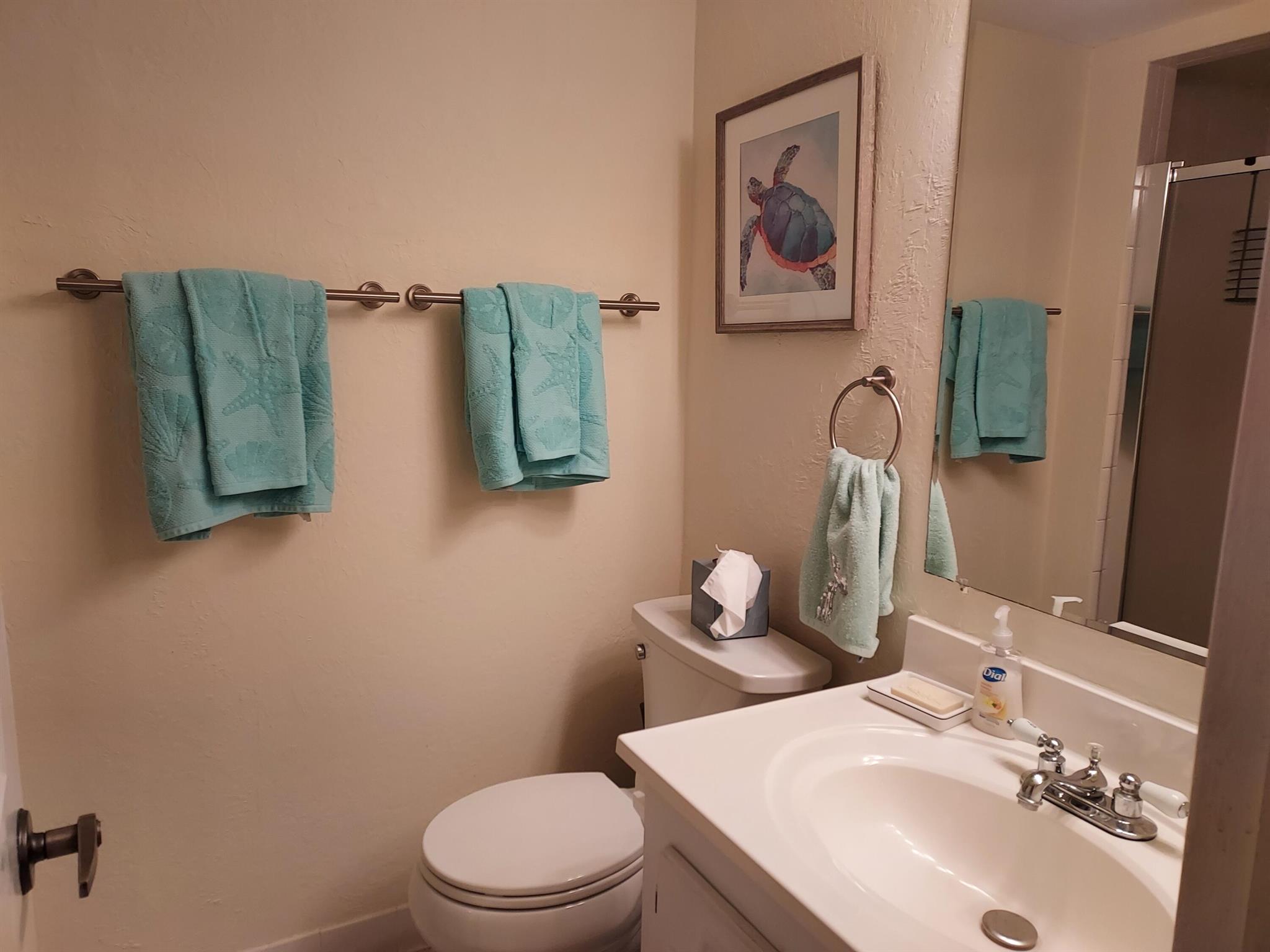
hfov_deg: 71.6
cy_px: 476
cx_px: 635
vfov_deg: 56.8
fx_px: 881
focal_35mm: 24
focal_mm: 4.6
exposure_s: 1/60
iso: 250
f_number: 1.8
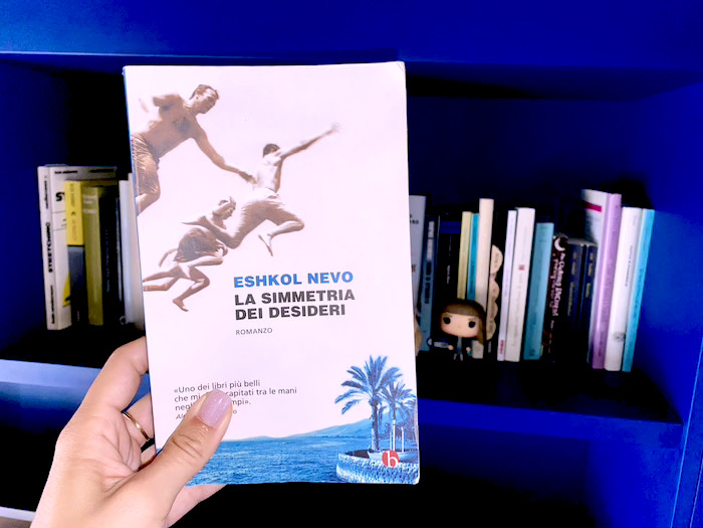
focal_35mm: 26
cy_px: 264
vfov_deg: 53.1
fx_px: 528
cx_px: 352
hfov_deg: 67.3
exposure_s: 1/15
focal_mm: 4.25
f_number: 1.8
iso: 32
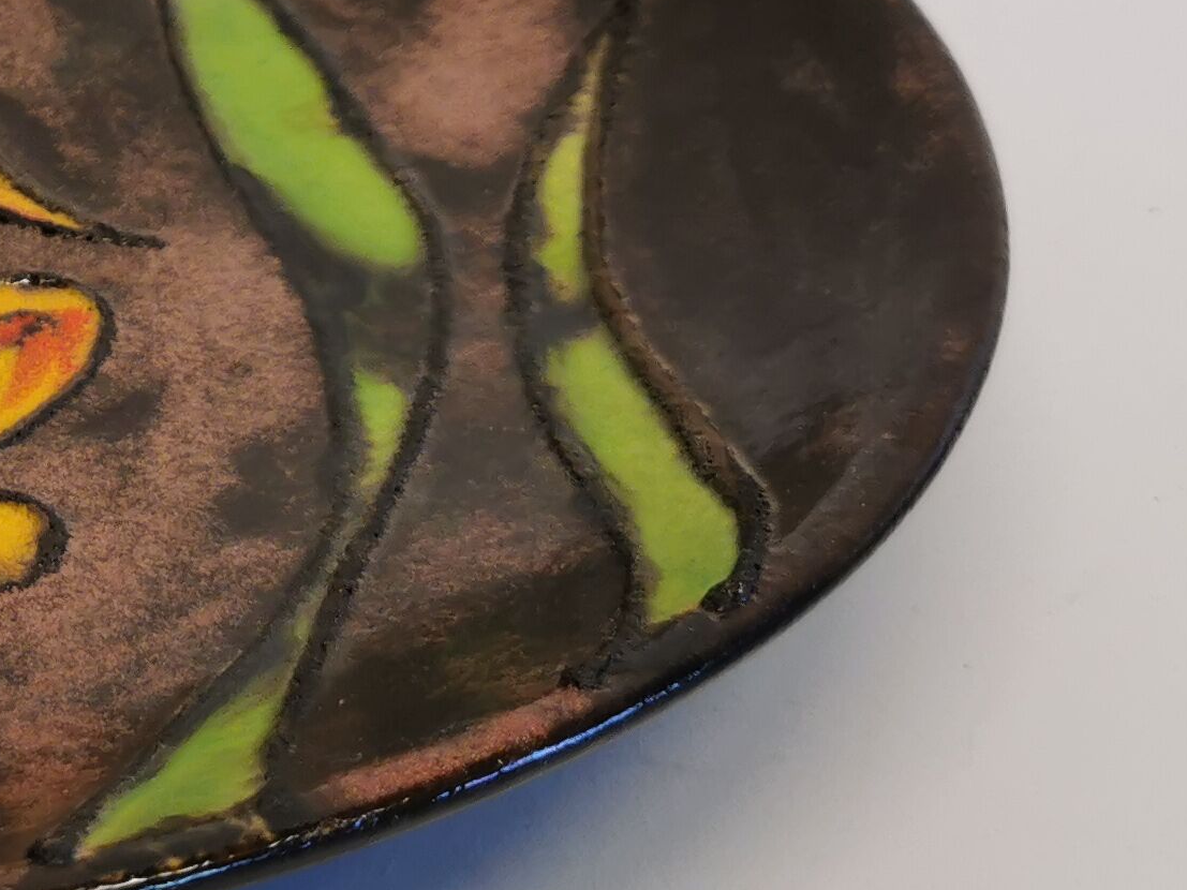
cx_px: -412
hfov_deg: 20.0
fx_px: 3052
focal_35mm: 89
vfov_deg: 16.4
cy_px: 85
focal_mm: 5.56
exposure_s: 1/100
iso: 80
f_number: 1.6
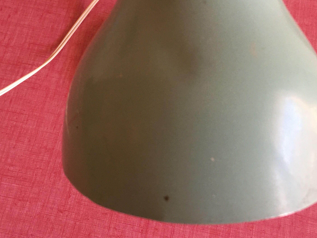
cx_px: 168
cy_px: 59
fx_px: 476
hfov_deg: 36.8
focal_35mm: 52
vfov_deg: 27.6
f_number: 2.2
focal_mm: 4.15
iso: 50
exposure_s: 1/17
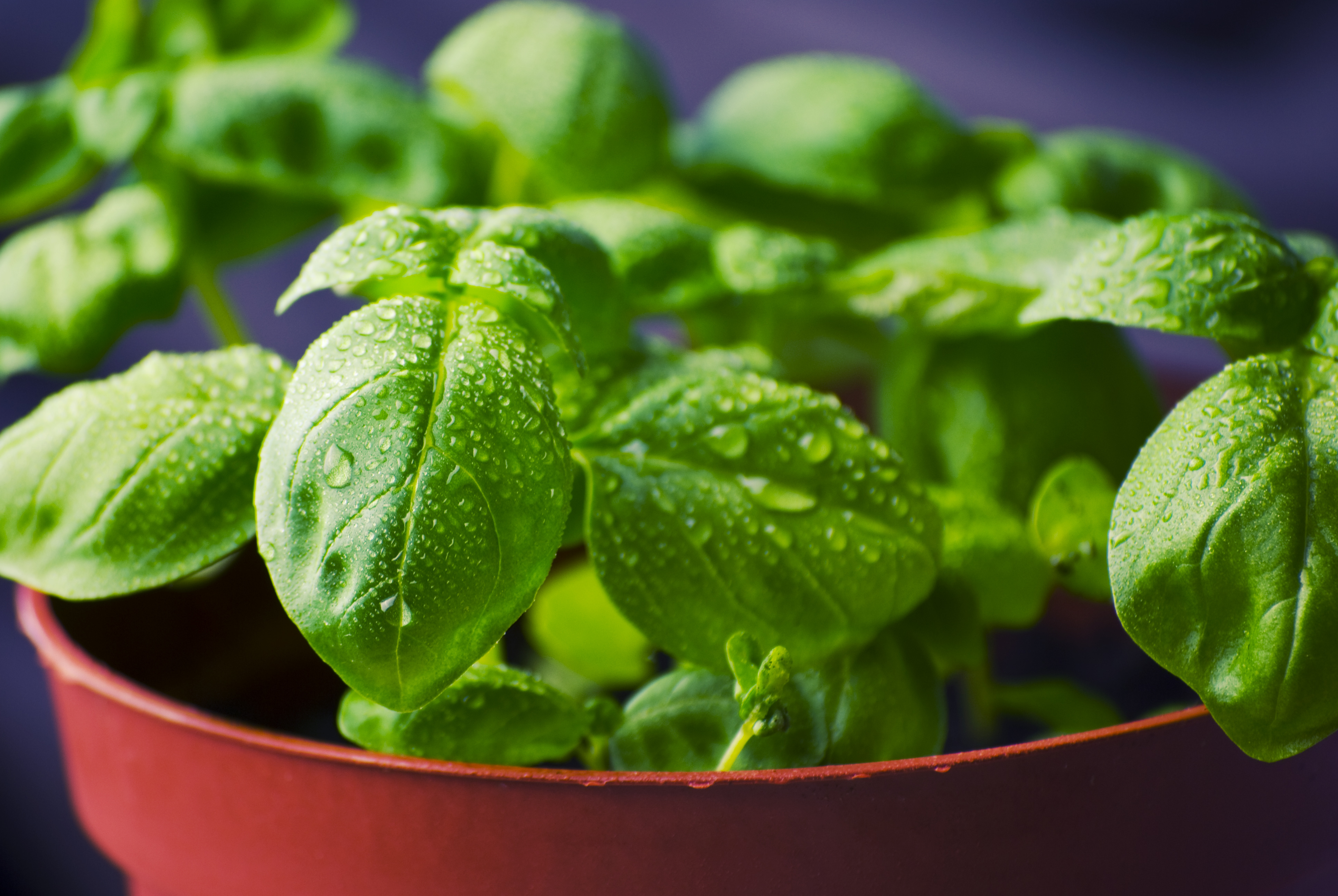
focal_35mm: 300
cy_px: 448
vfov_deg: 4.6
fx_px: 11163
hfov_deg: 6.9
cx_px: 669
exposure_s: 1/4
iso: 100
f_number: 5.6
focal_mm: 200
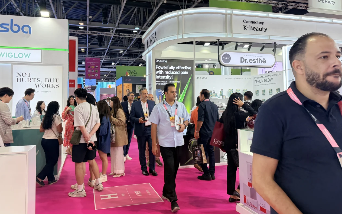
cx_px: 166
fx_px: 270
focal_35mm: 29
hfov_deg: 64.6
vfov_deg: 43.0
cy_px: 90
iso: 50
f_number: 1.78
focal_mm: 6.76
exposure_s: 1/100
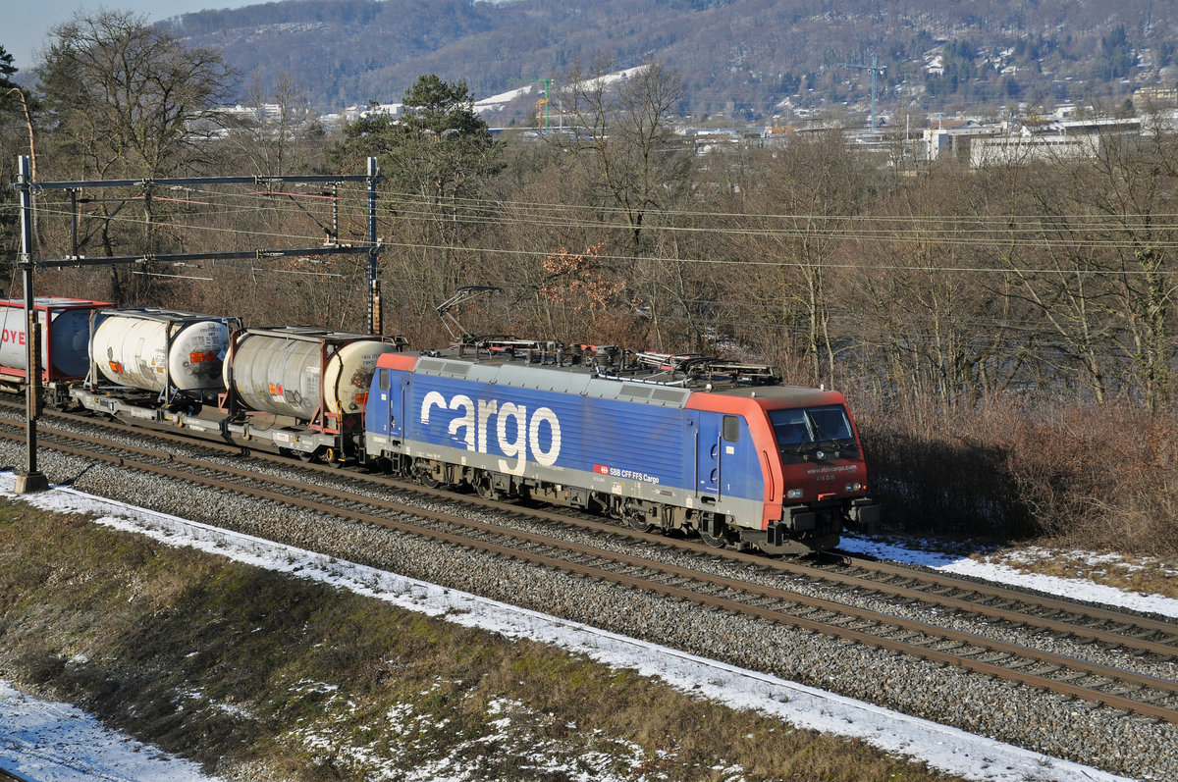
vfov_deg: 18.1
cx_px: 589
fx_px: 2451
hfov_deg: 27.0
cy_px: 391
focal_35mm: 75
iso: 250
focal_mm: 50
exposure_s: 1/1000
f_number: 7.1
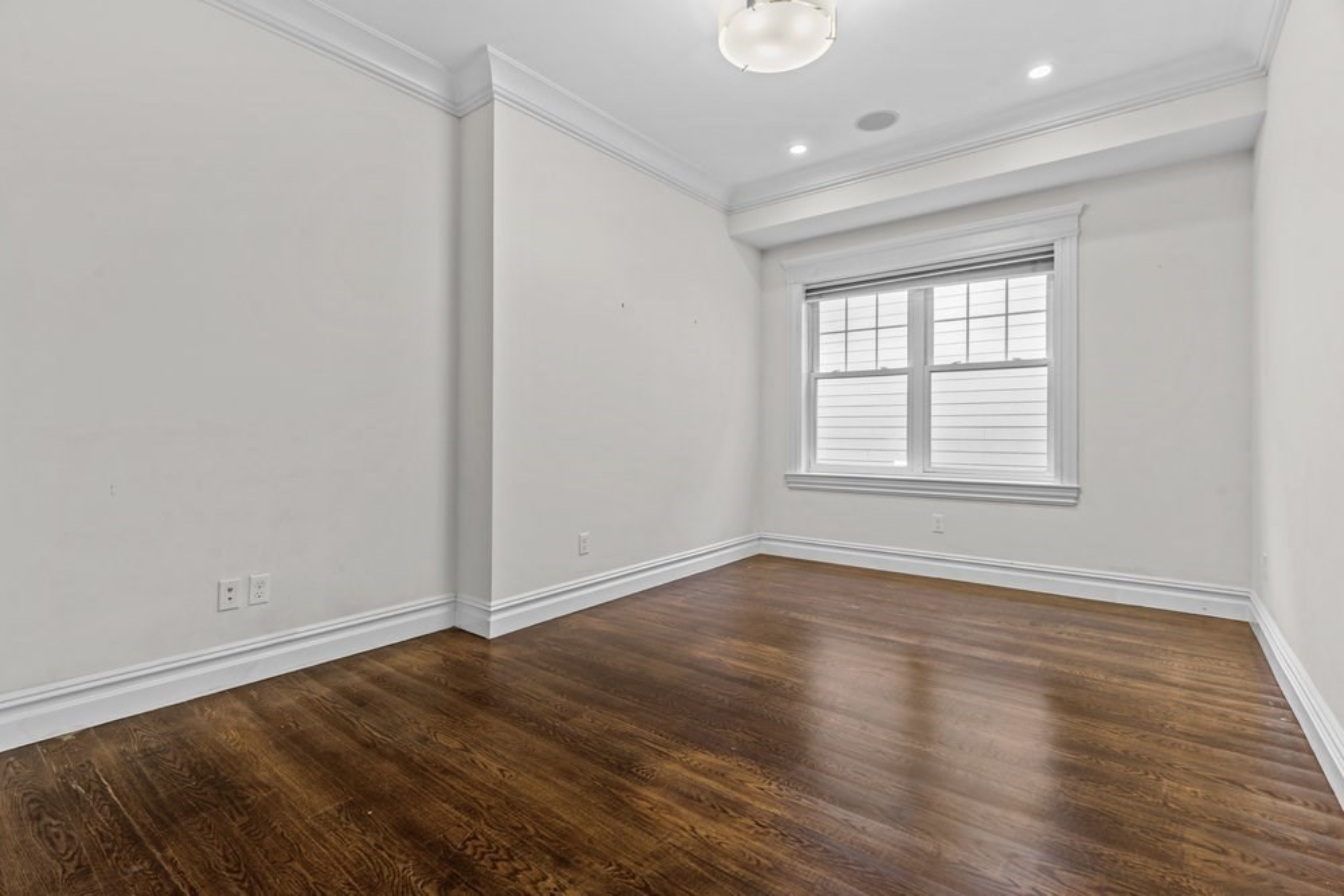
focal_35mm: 16
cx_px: 672
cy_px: 448
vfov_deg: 73.8
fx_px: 597
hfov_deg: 96.7
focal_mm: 16
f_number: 9
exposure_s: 3.2
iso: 200
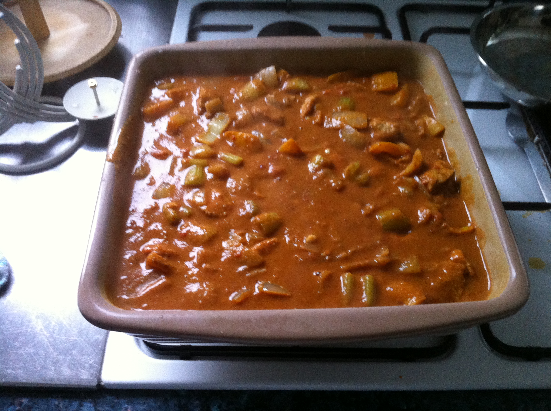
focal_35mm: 35
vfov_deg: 40.6
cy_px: 206
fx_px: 556
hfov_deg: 52.7
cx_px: 276
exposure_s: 1/15
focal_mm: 3.85
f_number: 2.8
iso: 320
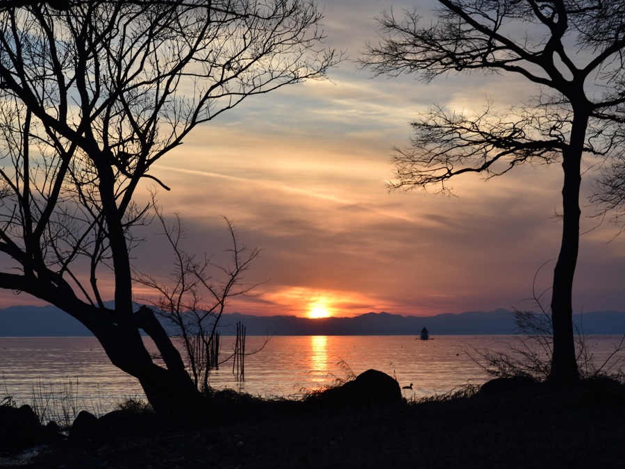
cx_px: 334
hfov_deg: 21.1
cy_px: 235
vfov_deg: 15.9
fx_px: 1679
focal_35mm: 93
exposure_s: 1/60
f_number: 13
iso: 100
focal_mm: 85
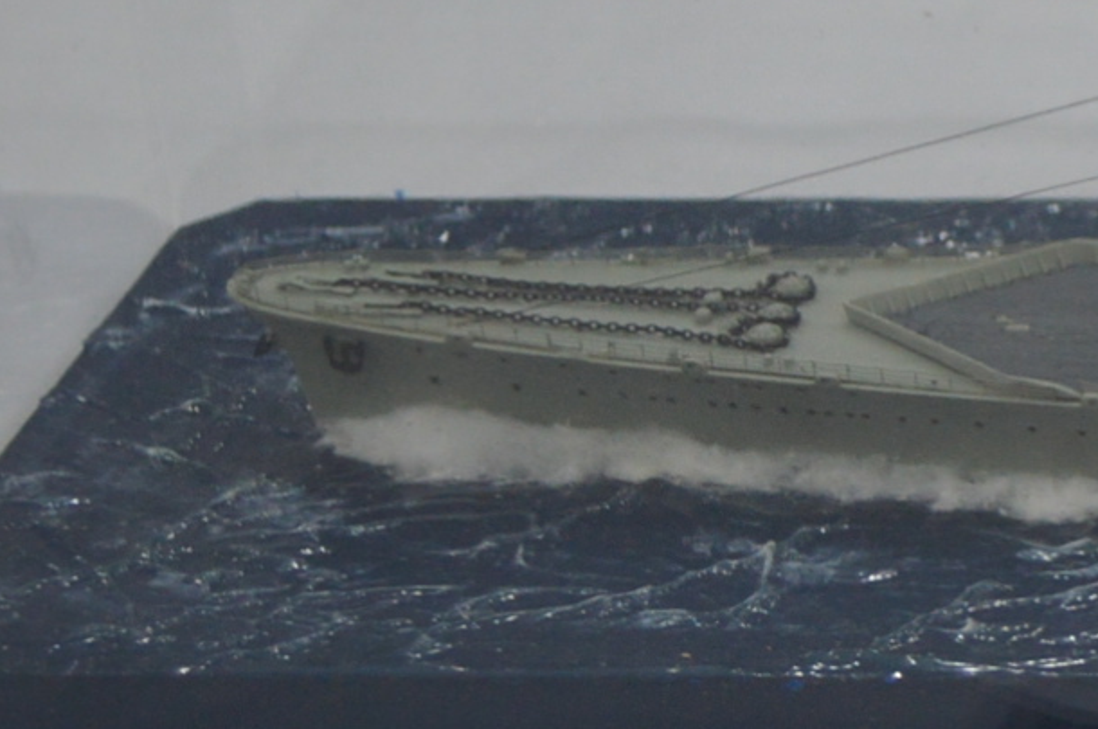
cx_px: 2498
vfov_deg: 6.2
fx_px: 6762
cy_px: 427
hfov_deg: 8.6
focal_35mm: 222
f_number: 4.5
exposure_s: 1/60
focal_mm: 30
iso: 400
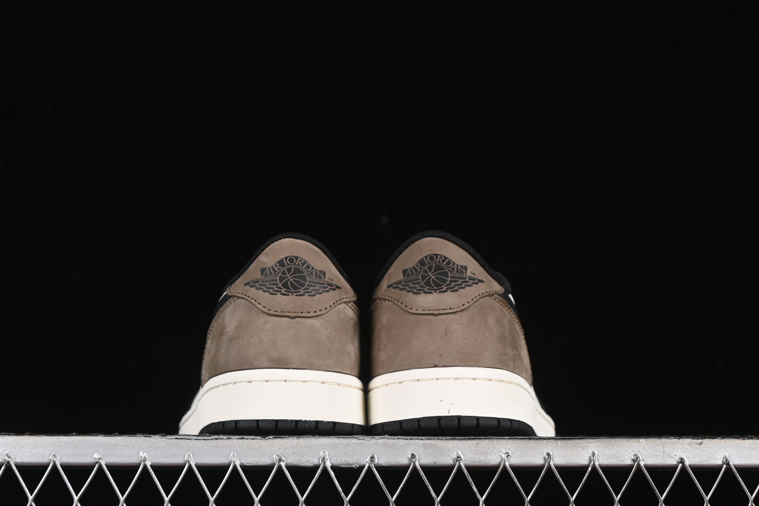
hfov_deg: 25.4
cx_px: 369
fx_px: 1687
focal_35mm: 80
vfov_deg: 17.1
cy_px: 268
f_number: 7.1
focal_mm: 50
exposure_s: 1/60
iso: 160
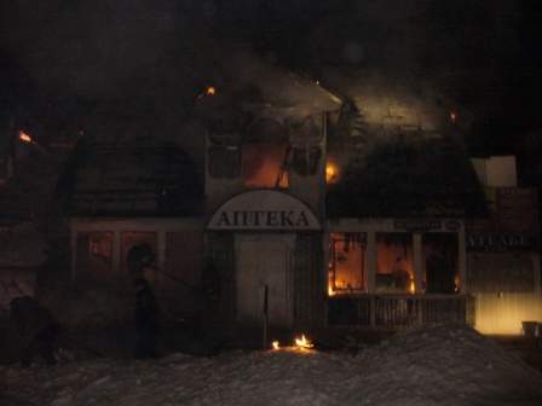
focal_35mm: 37
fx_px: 579
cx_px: 271
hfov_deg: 50.1
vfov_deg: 38.7
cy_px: 203
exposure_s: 1/30
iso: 400
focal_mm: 6.1
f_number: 2.8
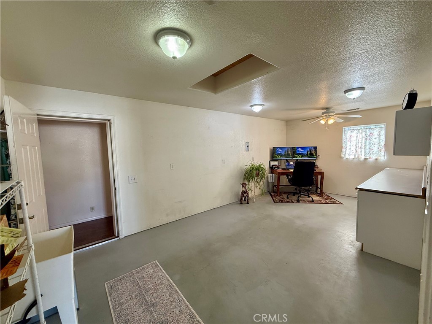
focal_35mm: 14
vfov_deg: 85.7
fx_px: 175
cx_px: 216
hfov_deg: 102.1
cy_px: 162
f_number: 2.2
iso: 250
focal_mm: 2.22
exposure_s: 1/120
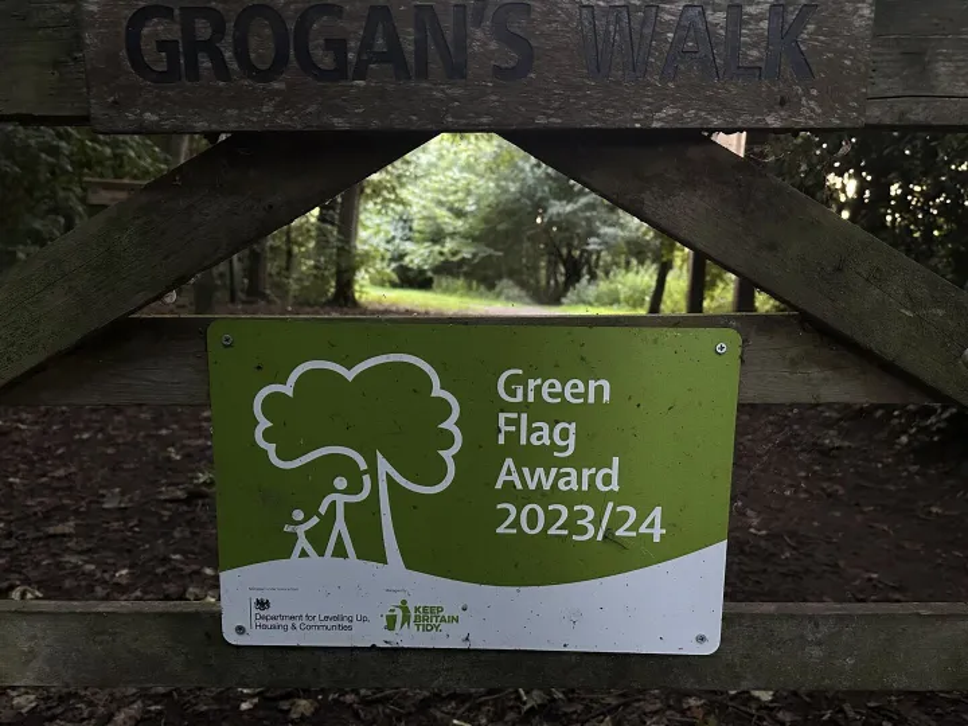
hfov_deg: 71.6
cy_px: 363
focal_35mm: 24
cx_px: 484
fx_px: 671
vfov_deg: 56.8
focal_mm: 6.86
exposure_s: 1/60
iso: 640
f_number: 1.78
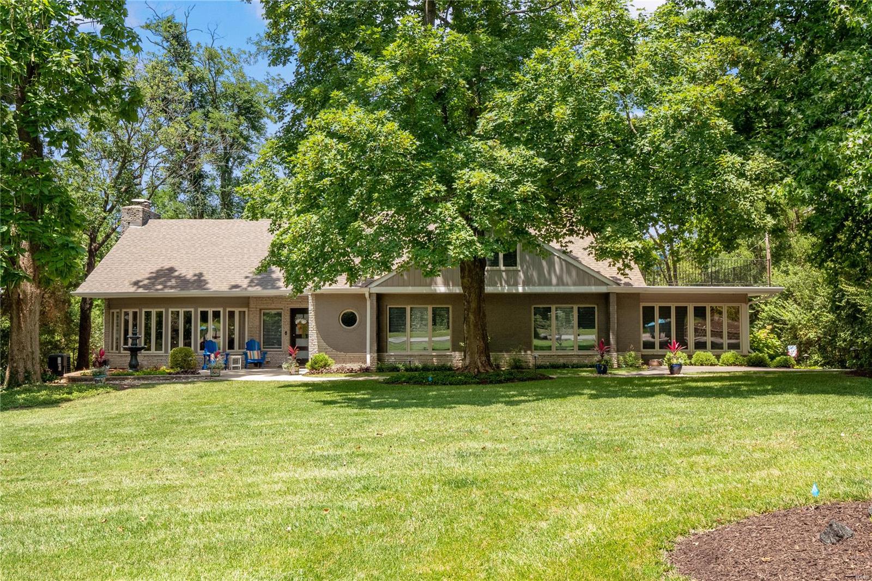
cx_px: 436
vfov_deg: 36.9
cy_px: 290
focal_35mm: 36
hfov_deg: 53.1
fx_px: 872
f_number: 8
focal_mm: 18
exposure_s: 1/250
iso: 400
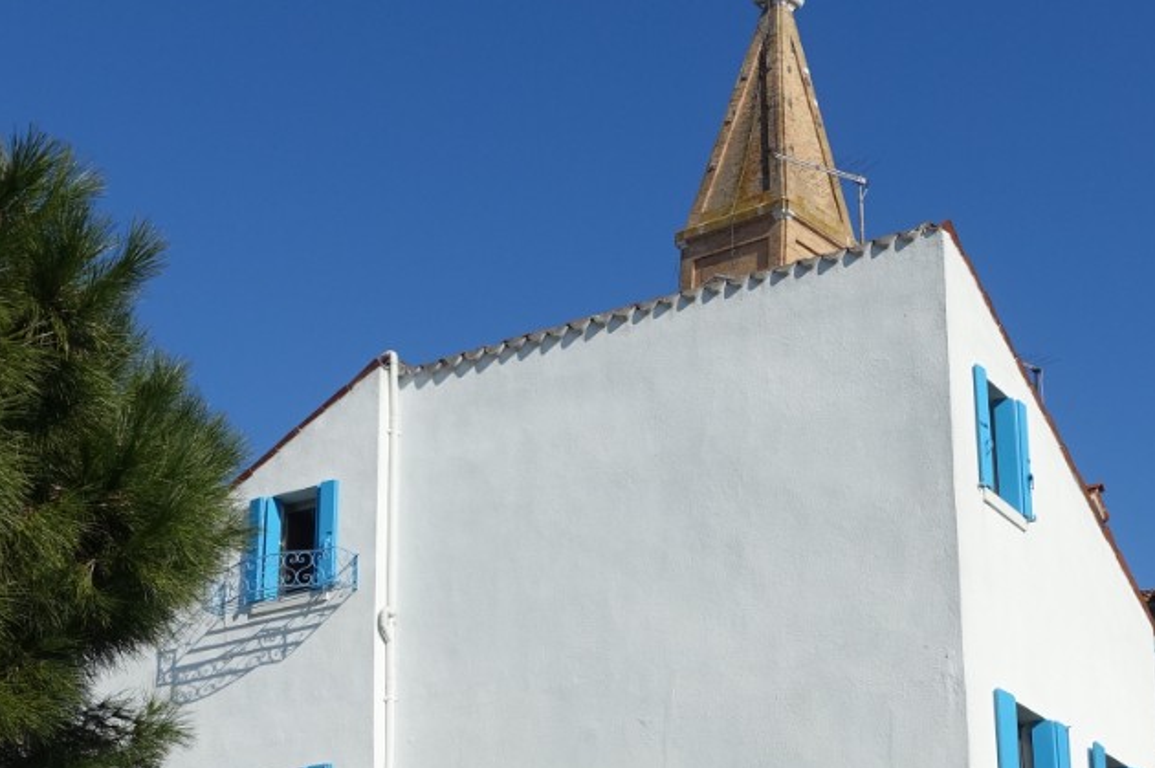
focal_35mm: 61
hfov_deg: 32.9
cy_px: 757
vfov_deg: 21.5
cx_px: 640
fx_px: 1955
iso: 125
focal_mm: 8.8
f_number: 5.6
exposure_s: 1/100
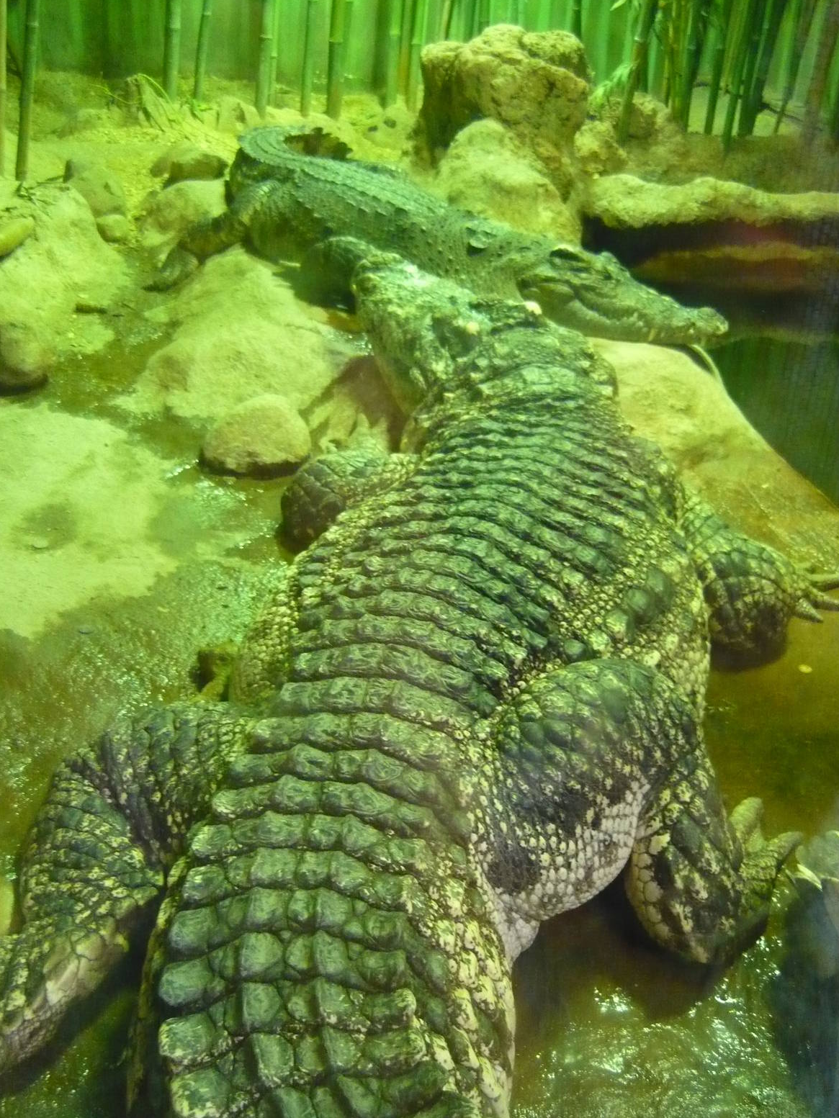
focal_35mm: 34
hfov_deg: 41.8
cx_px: 408
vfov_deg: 53.9
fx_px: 1099
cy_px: 544
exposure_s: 1/15
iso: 800
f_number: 2.8
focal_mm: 5.5
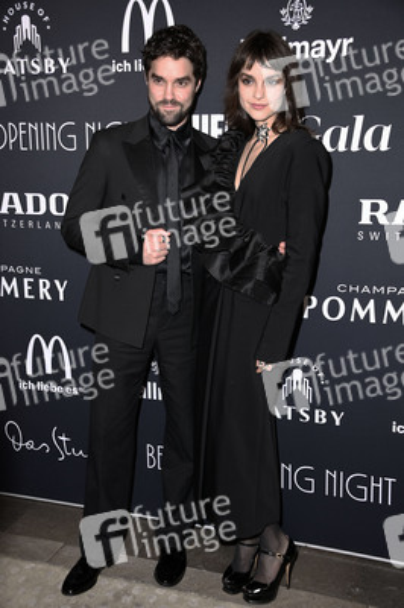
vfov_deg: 46.4
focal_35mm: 42
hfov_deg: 31.8
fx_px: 708
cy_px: 304
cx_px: 202
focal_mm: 42
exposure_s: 1/250
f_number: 5.6
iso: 500
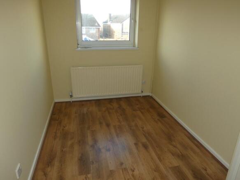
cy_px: 90
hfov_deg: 69.4
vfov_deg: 54.9
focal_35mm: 25
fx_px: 173
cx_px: 120
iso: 80
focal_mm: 4.4
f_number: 3
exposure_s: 1/60
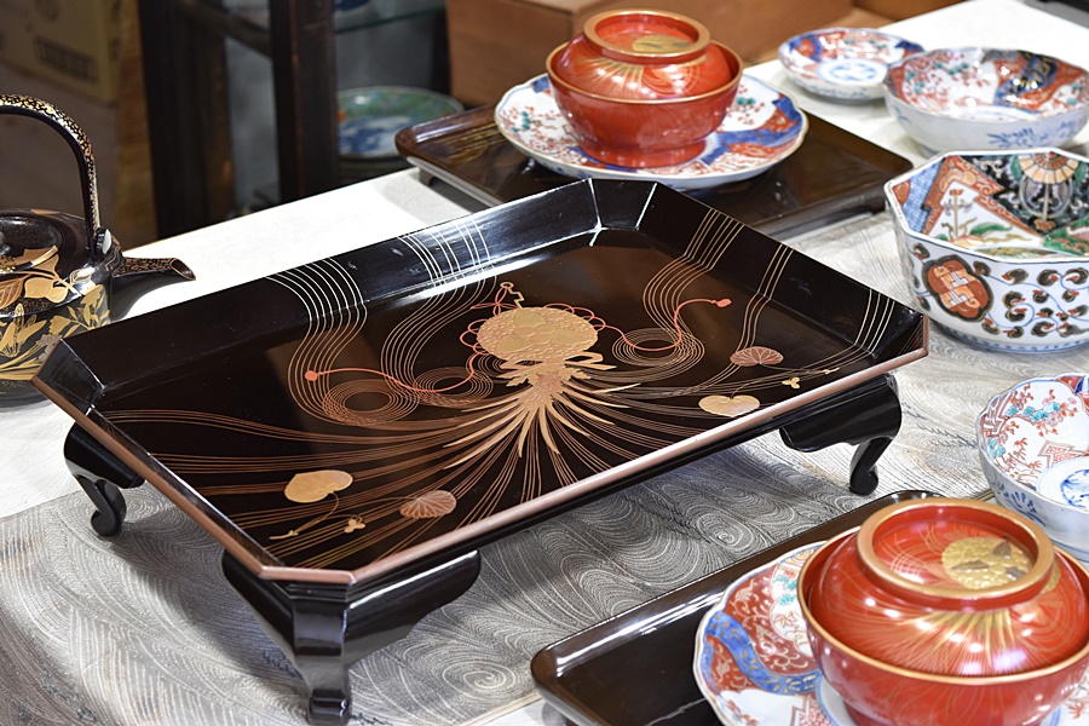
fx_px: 2495
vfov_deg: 16.6
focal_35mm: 82
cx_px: 544
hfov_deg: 24.6
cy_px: 363
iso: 400
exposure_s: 1/6
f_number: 5.6
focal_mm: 55
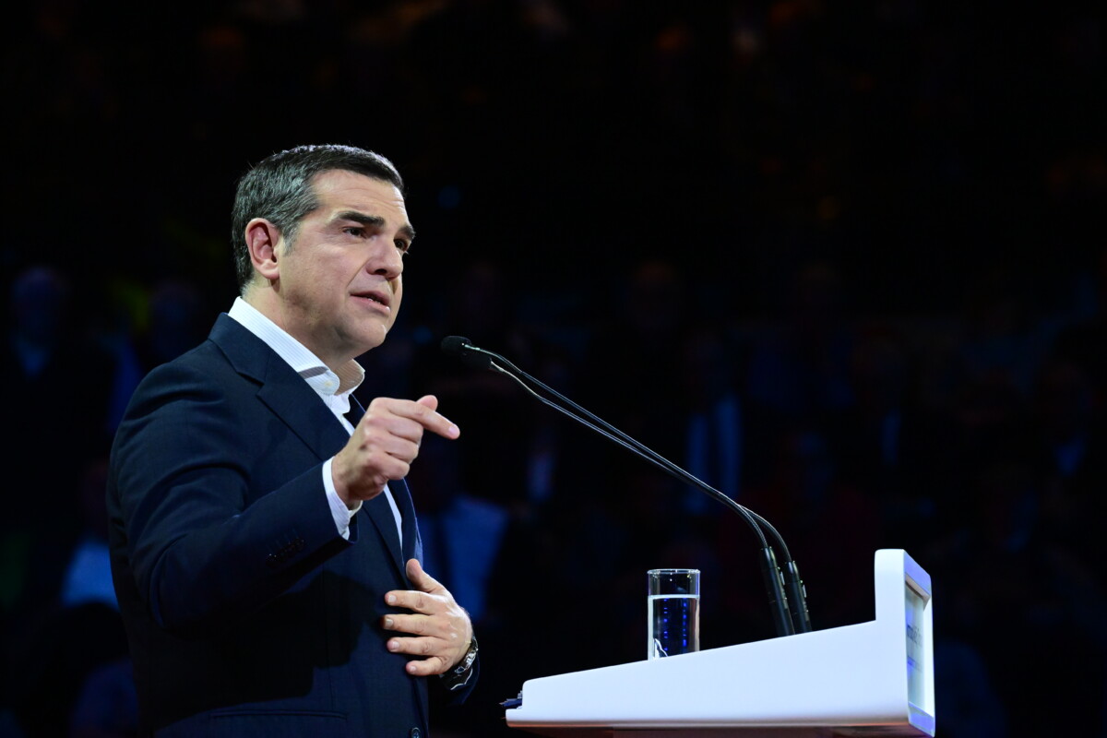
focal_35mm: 200
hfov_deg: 10.3
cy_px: 369
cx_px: 554
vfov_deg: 6.9
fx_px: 6150
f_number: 6.3
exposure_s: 1/400
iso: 8000
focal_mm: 200
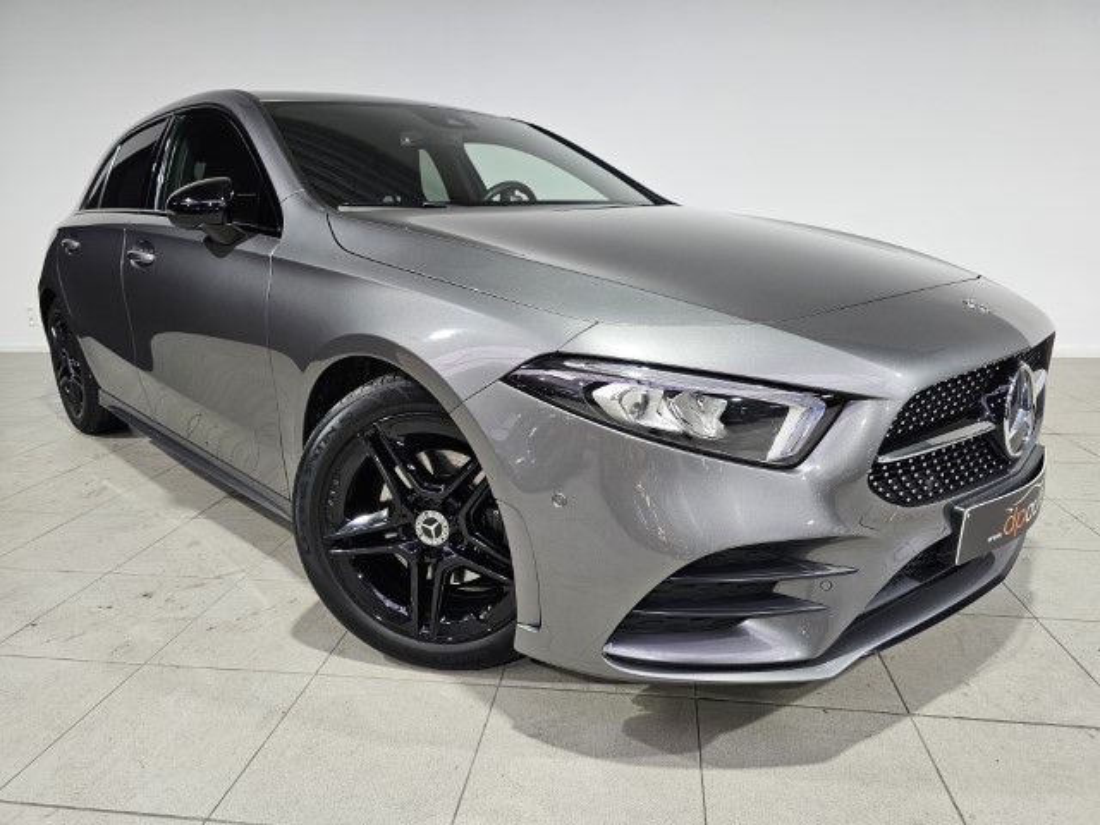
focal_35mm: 23
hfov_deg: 73.9
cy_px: 412
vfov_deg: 58.9
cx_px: 550
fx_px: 731
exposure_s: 1/100
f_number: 1.7
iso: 160
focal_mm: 6.3
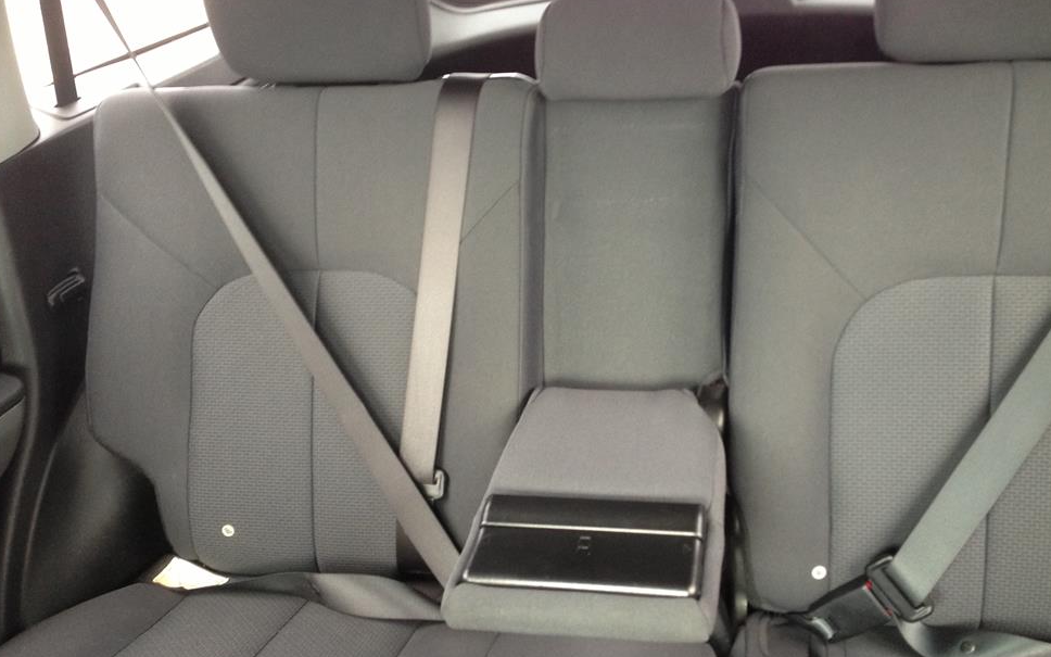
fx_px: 1060
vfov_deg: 34.4
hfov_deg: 52.7
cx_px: 545
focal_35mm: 37
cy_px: 372
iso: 125
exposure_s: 1/20
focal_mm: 4.13
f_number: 2.4
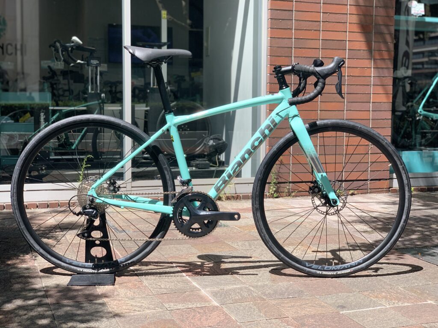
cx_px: 219
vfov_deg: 28.0
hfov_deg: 36.8
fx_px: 658
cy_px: 164
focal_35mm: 52
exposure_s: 1/571
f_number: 2.4
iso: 16
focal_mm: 6
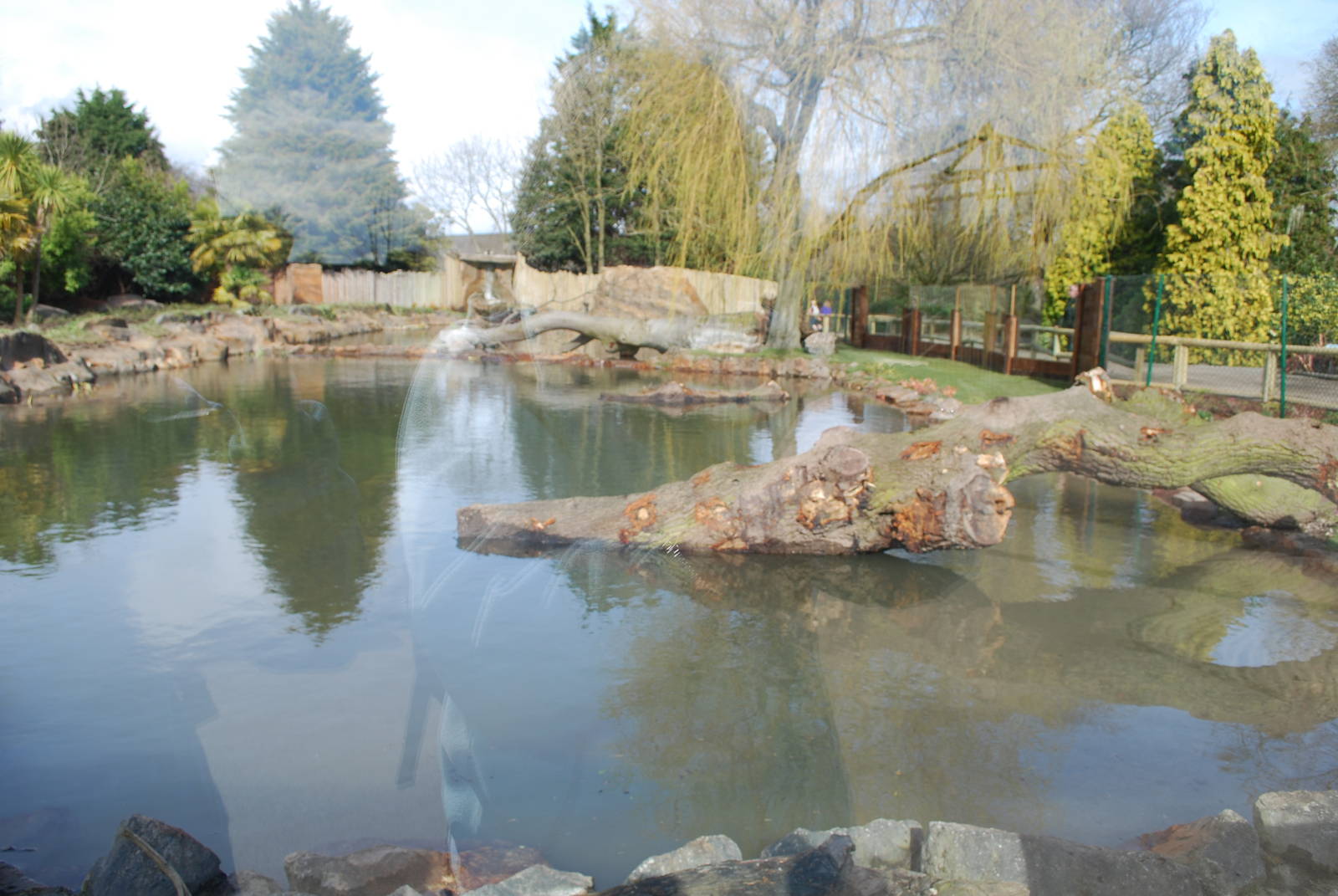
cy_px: 448
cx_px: 669
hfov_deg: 67.3
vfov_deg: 48.0
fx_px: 1005
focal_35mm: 27
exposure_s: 1/160
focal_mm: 18
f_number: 6.3
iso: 100
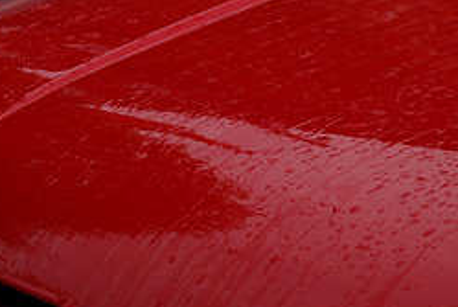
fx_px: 5174
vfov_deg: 3.4
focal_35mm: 406
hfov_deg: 5.1
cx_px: 254
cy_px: 170
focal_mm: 150
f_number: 20
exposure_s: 1/10
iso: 100
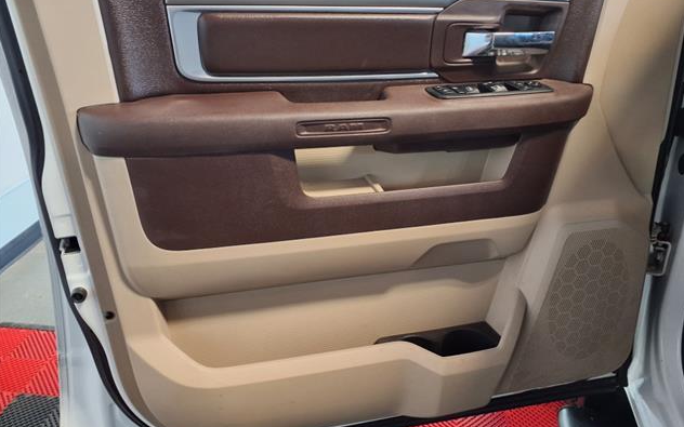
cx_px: 341
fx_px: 541
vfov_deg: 43.0
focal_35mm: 29
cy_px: 178
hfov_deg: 64.6
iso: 250
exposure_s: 1/24
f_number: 1.9
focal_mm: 3.58
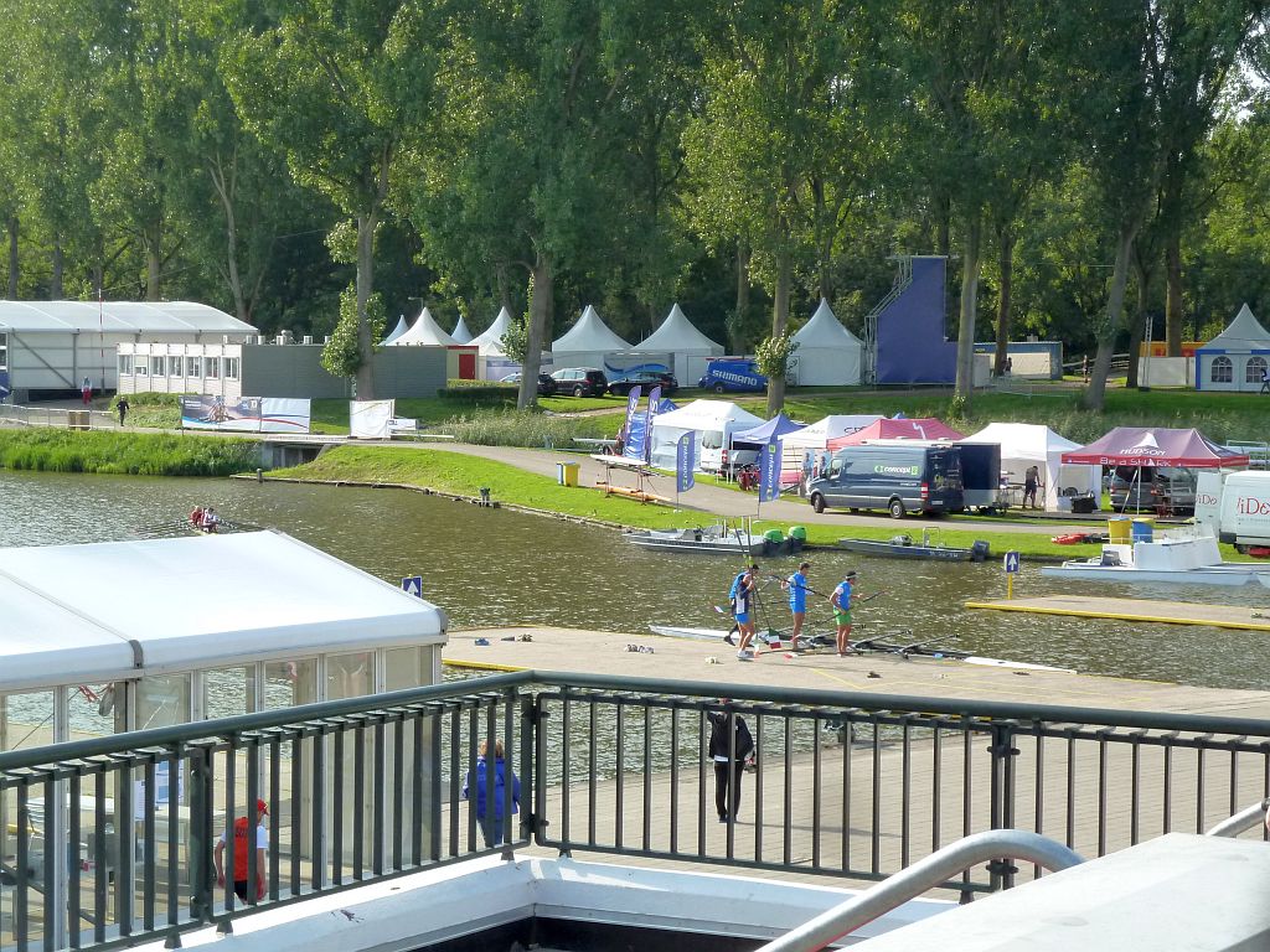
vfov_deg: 17.8
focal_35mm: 83
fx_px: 3045
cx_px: 635
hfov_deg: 23.6
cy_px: 476
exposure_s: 1/320
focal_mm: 13.7
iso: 200
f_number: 4.2
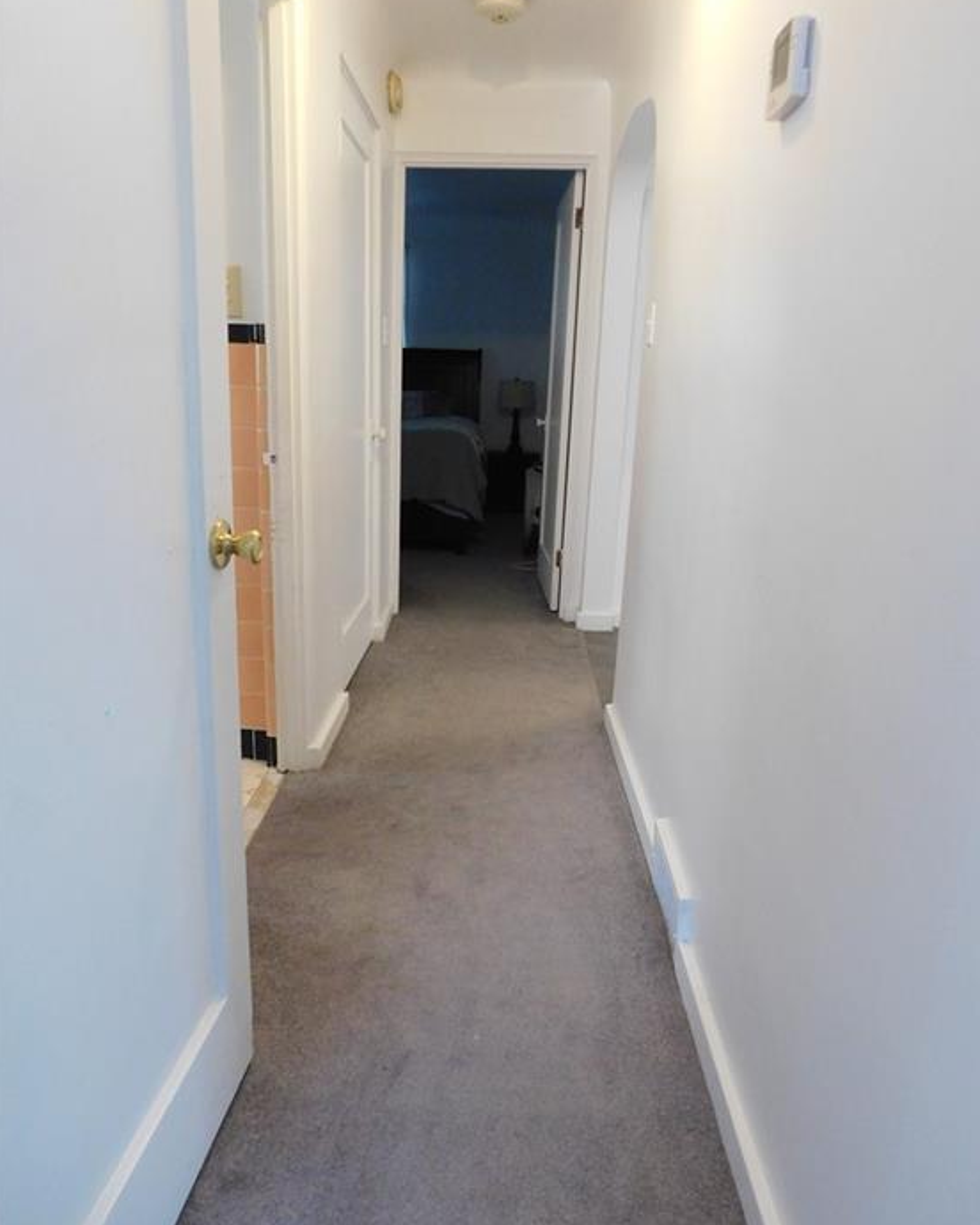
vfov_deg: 68.1
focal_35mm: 25
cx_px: 502
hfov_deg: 56.8
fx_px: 906
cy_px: 632
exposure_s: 1/8
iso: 400
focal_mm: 4
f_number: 3
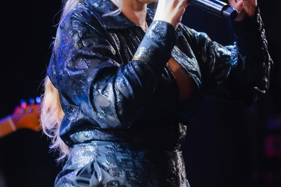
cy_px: 49
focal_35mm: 611
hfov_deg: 3.4
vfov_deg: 2.2
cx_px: 152
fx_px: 4768
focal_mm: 200
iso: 2500
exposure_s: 1/400
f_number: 3.2
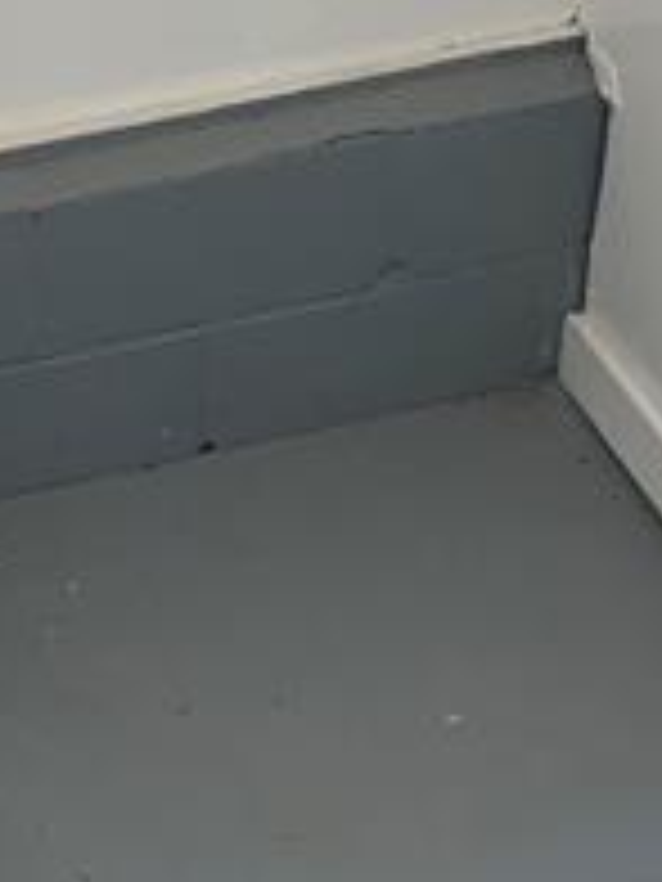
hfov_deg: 14.0
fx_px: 2601
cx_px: -162
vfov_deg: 19.2
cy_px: 644
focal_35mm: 102
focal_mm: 4.25
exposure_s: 1/62
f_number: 1.8
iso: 100
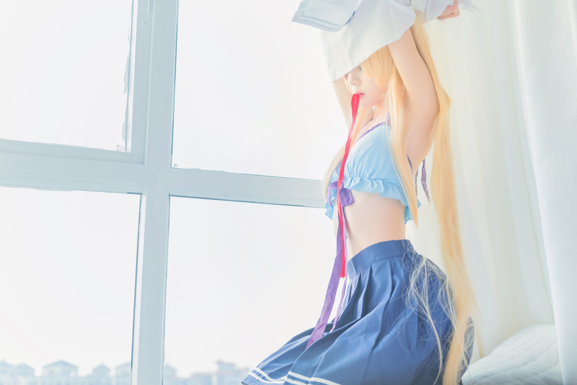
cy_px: 192
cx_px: 288
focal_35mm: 49
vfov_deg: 27.5
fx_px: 785
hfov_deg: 40.3
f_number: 3.2
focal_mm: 49
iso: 160
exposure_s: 1/100
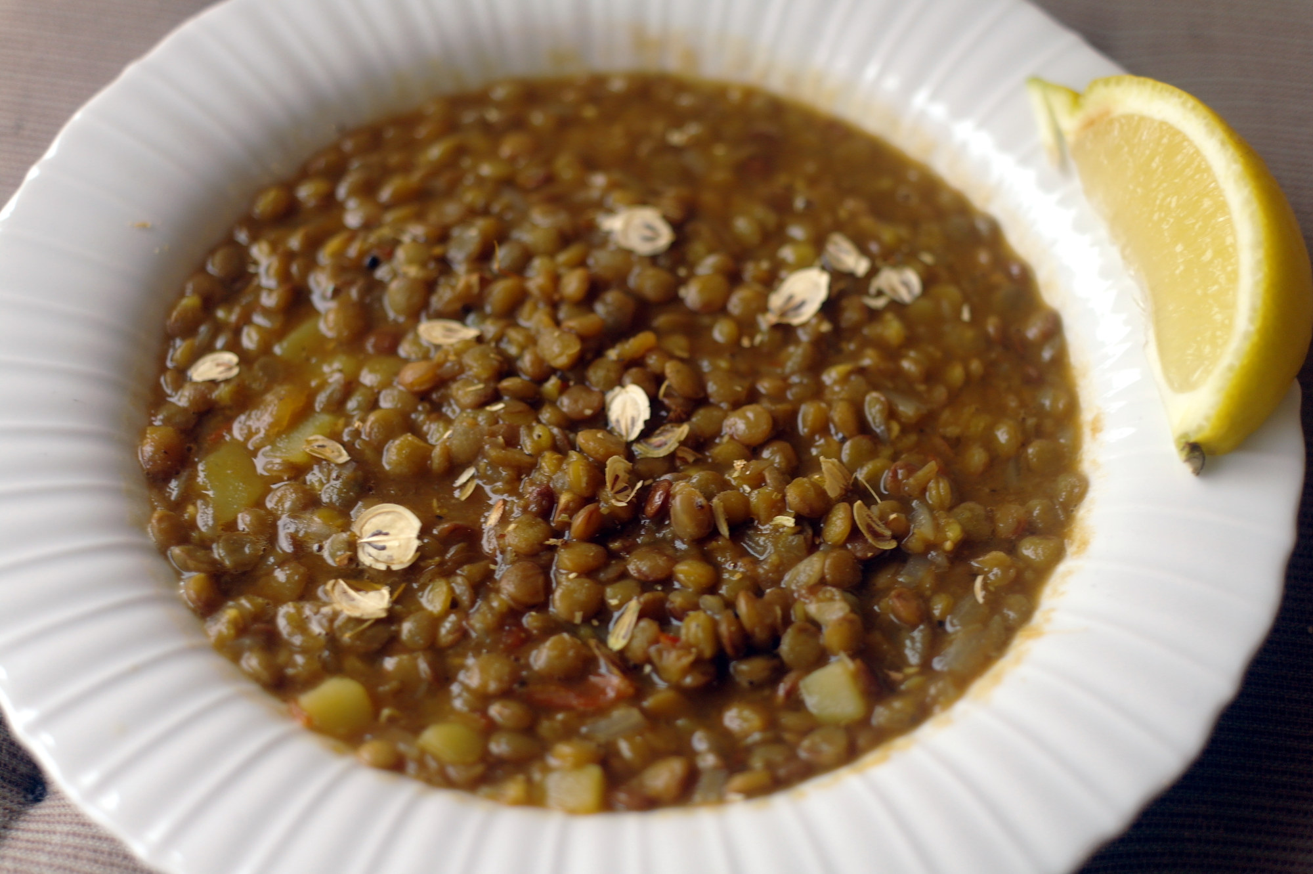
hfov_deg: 42.8
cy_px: 437
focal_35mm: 46
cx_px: 656
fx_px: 1677
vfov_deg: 29.2
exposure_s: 1/50
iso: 200
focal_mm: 30
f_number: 2.2
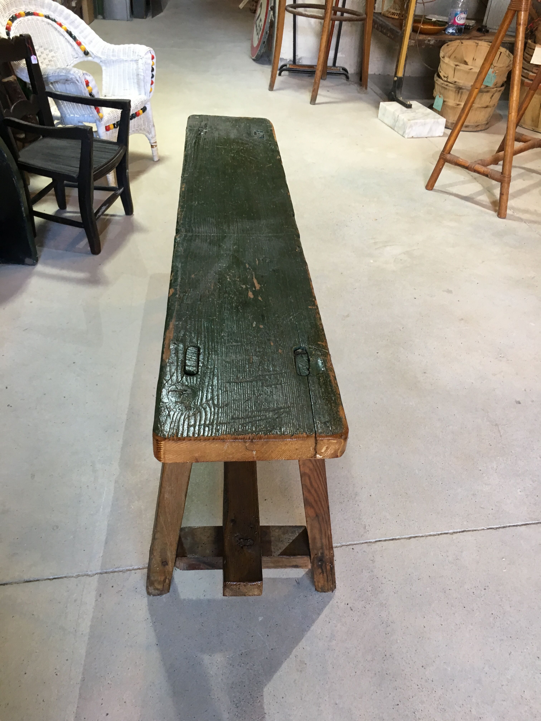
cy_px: 360
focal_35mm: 29
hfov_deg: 48.2
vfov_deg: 61.7
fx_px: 604
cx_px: 270
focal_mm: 4.15
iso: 100
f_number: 2.2
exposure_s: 1/33
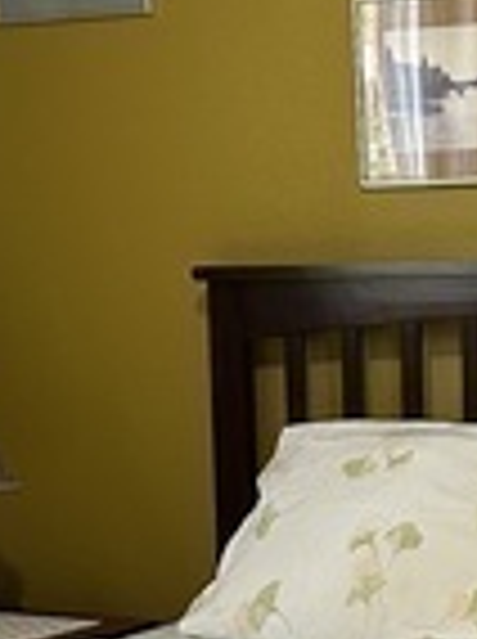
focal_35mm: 141
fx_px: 2598
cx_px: 320
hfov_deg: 10.5
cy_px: 720
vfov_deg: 13.7
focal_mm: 5.7
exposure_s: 1/60
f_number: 1.5
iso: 125
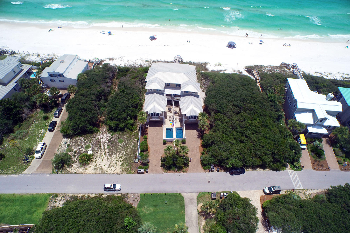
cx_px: 175
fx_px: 194
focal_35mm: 20
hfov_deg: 84.0
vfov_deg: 61.9
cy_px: 116
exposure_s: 1/1366
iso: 100
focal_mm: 3.61
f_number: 2.8
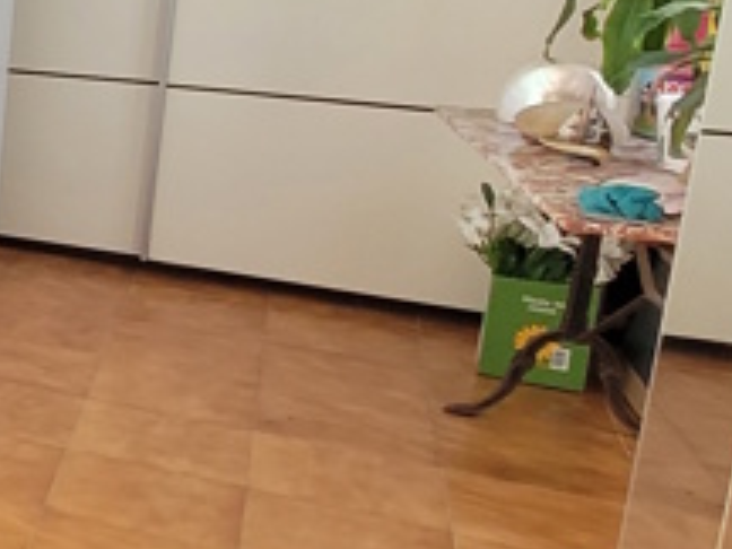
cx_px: -756
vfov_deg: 22.1
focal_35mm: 65
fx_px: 1375
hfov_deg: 18.5
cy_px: 61
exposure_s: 1/50
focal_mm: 1.74
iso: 100
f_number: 2.2
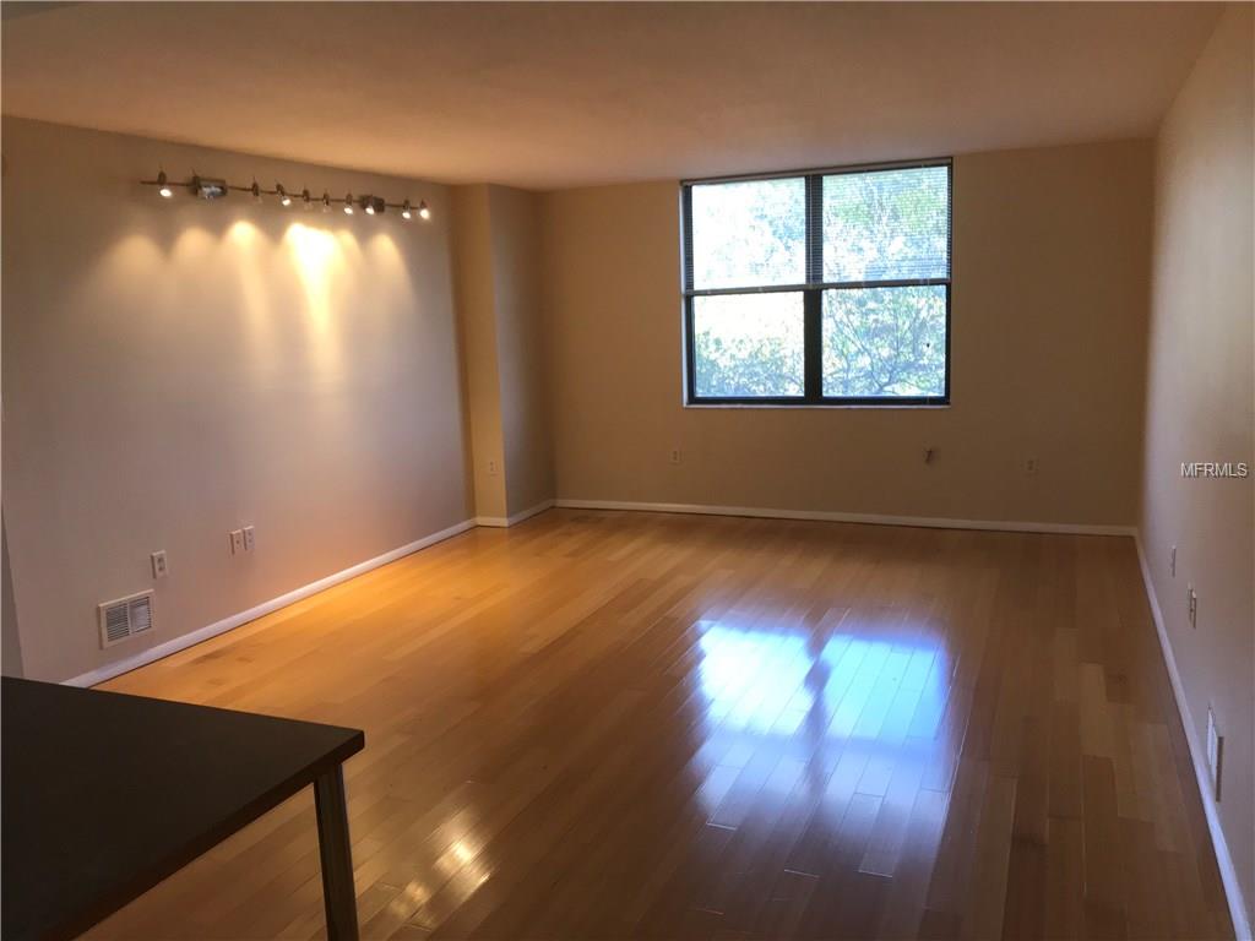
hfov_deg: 63.4
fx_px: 1015
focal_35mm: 28
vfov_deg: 49.7
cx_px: 628
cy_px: 470
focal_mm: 3.99
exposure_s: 1/120
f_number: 1.8
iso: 40
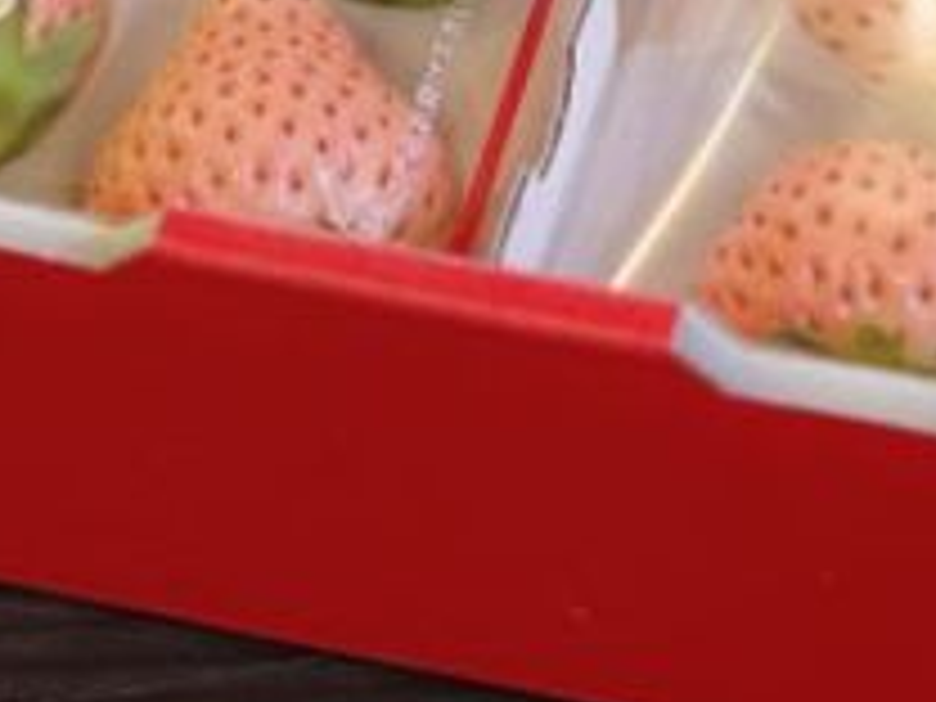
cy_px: -200
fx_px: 6003
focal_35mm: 222
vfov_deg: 6.6
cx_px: 814
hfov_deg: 8.9
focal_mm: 50
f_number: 4
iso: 800
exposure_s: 1/100
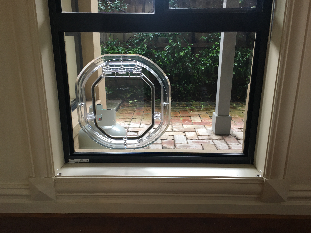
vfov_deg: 48.2
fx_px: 261
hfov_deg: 61.7
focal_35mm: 29
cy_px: 116
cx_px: 156
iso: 64
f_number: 2.2
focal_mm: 4.15
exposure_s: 1/33
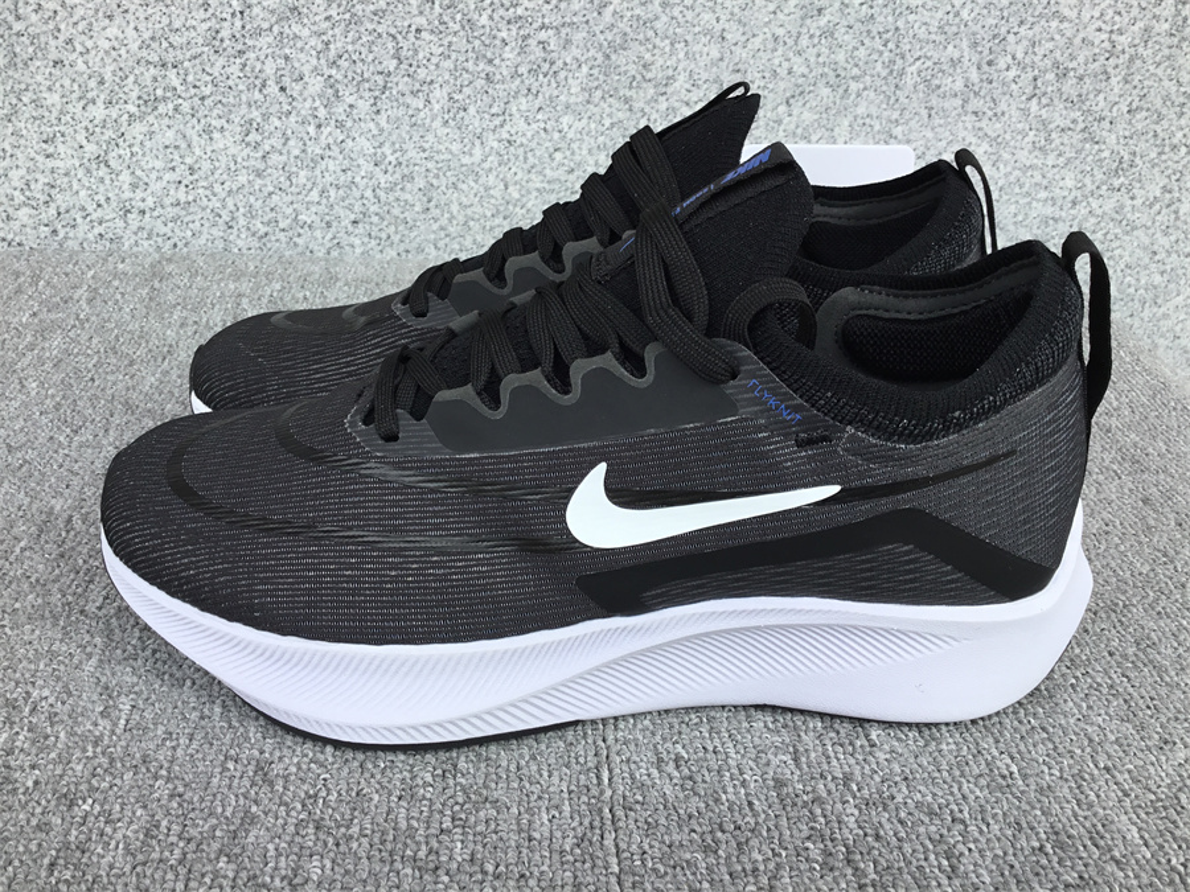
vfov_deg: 45.4
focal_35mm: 31
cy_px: 446
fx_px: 1066
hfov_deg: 58.4
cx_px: 595
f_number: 2.4
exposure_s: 1/327
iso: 25
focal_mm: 3.3
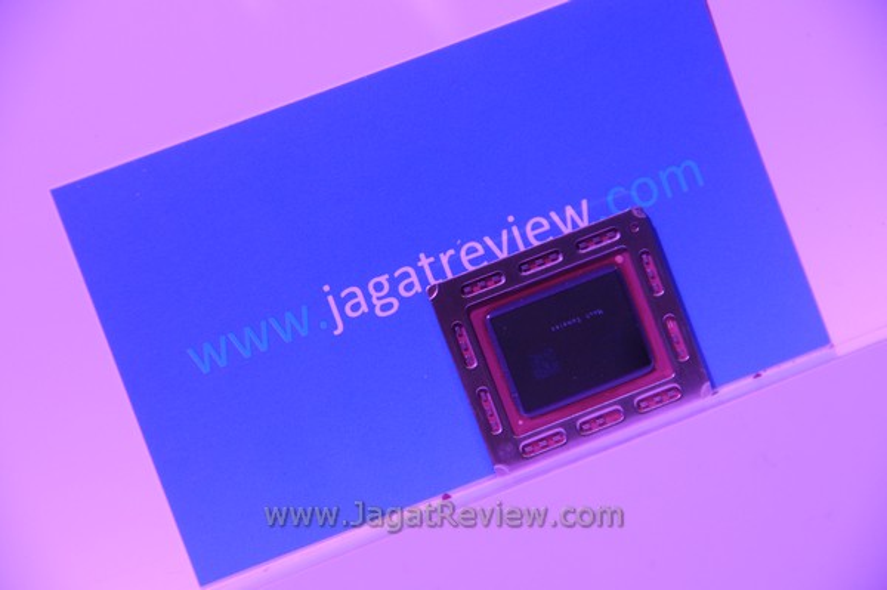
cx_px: 444
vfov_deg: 6.8
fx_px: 4985
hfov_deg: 10.2
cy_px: 295
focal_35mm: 202
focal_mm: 135
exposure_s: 1/200
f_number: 6.3
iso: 800
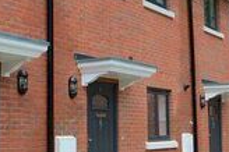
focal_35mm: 64
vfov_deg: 21.2
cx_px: -60
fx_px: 407
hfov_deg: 27.0
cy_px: 75
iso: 100
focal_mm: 10
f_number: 5.6
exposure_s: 1/125
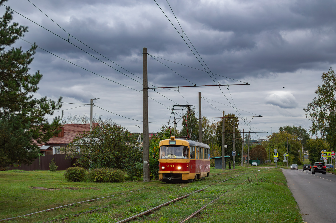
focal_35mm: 57
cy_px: 112
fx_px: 531
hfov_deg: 35.1
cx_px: 168
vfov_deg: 23.7
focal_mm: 38
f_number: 5.6
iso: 400
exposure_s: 1/400
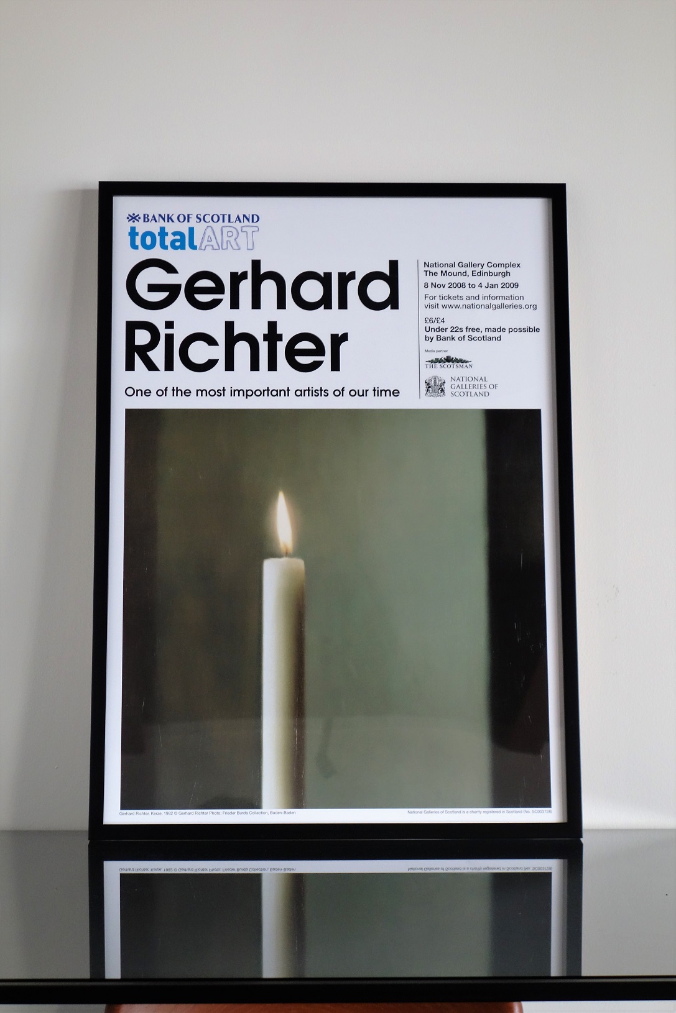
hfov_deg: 17.1
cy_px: 506
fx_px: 2253
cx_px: 338
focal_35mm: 80
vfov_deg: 25.4
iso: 800
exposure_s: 1/50
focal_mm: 29.8
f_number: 4.5
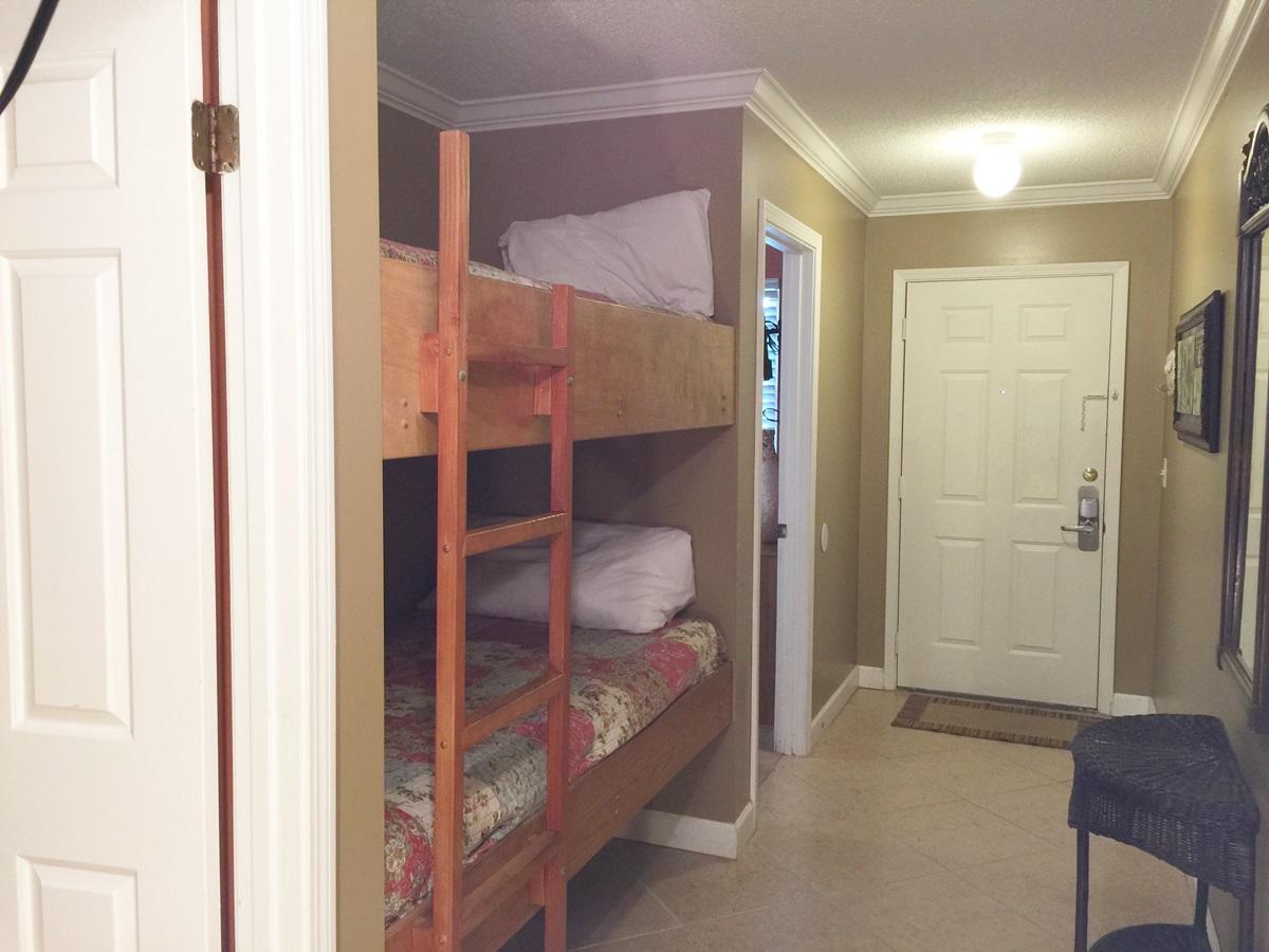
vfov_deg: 48.2
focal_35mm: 29
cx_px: 634
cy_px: 476
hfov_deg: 61.7
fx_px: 1063
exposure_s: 1/15
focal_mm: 4.15
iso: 50
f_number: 2.2
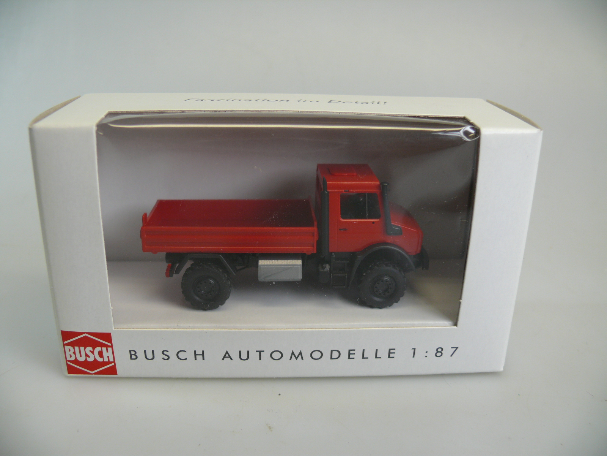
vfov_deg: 40.7
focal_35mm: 35
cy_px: 228
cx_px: 304
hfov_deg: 52.6
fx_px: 614
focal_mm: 7.4
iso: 100
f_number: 2.8
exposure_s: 1/100
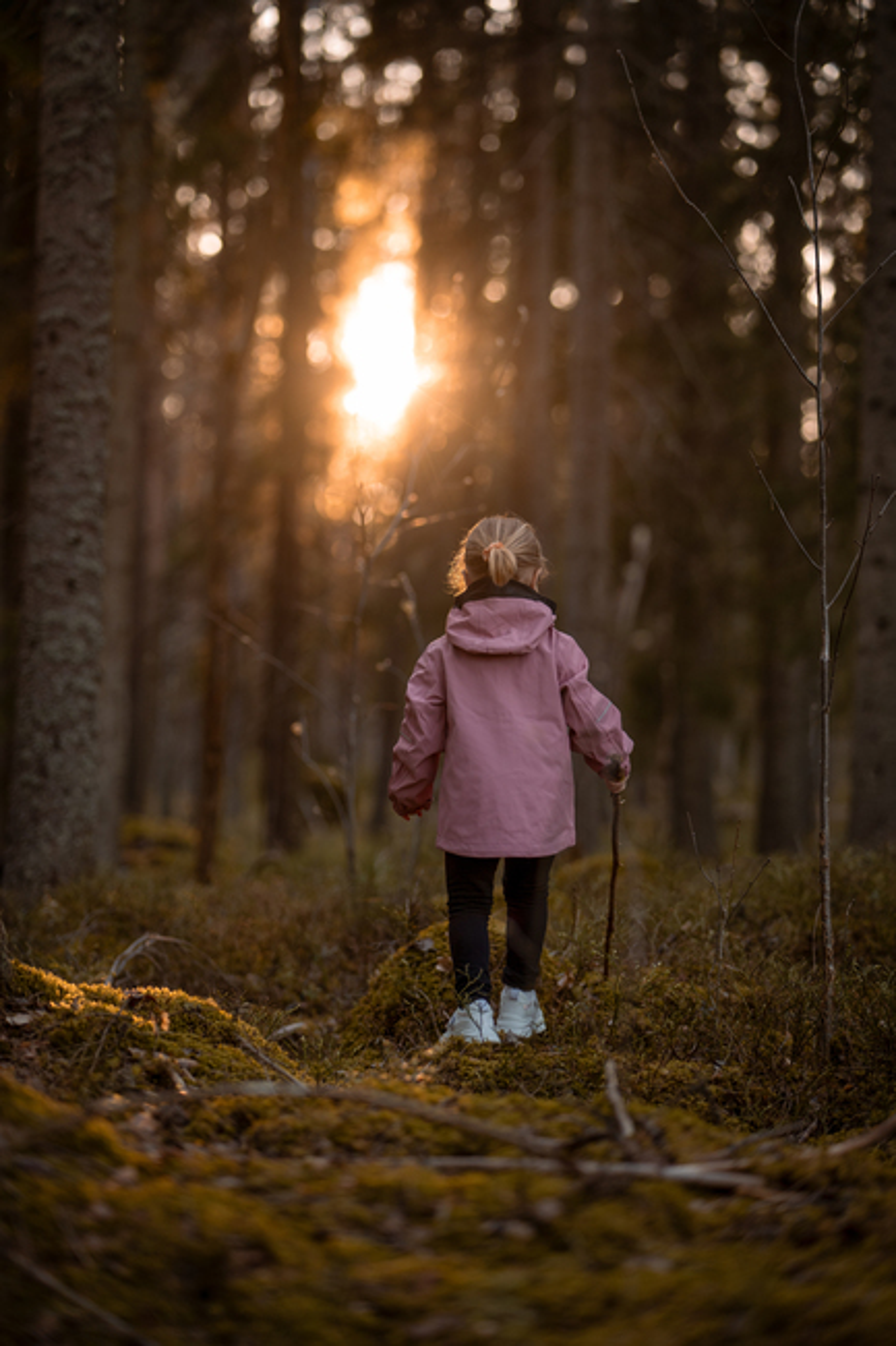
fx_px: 3175
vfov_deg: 23.9
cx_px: 448
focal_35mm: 85
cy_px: 673
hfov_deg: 16.1
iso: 200
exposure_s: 1/200
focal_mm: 85
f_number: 2
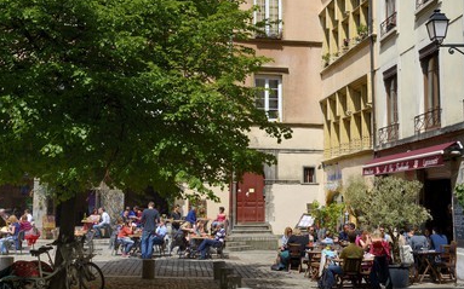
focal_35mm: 47
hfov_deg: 42.6
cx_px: 248
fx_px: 594
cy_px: 138
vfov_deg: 27.4
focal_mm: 42
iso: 200
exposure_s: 1/200
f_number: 14
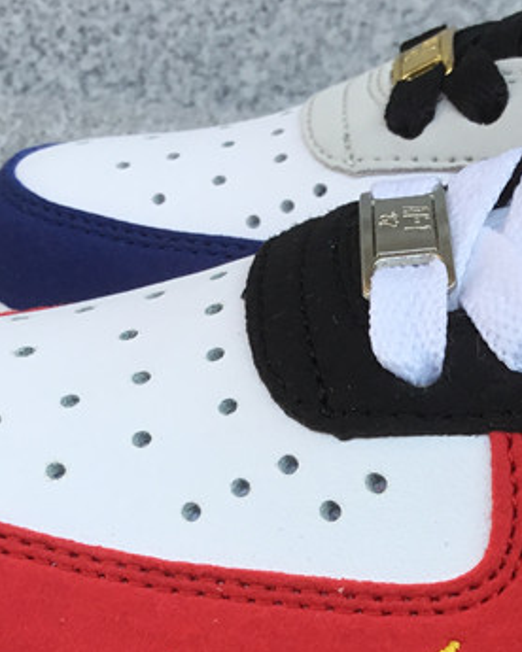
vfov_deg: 23.4
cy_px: 617
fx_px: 1526
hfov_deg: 19.3
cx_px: 395
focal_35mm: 79
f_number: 2.4
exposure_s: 1/214
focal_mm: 3.3
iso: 25
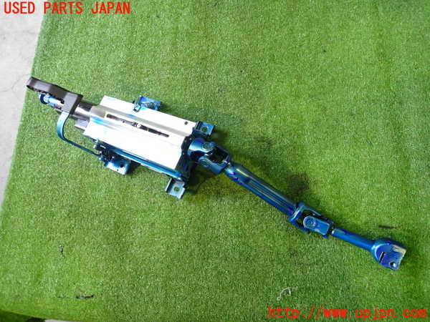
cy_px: 161
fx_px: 311
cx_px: 215
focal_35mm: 25
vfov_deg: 54.9
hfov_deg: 69.4
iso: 320
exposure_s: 1/30
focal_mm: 4.5
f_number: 2
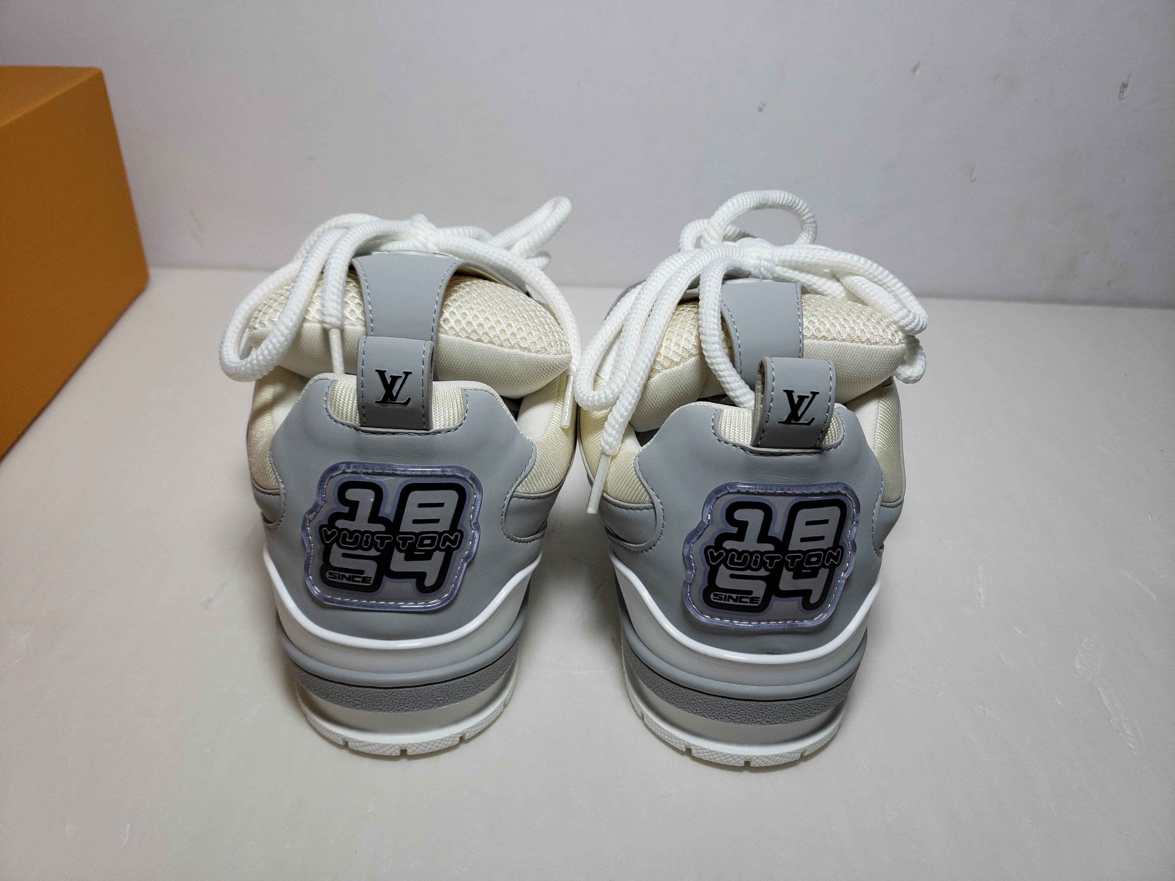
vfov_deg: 53.1
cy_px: 440
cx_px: 588
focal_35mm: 26
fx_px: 883
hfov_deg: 67.3
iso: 50
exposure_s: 1/734
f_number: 1.5
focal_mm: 4.3
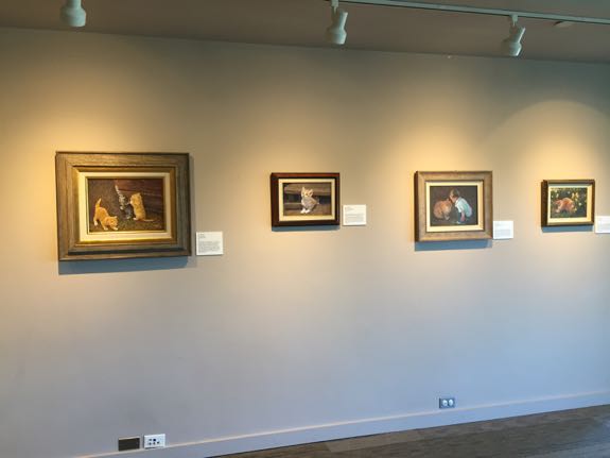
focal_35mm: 29
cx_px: 305
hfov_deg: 61.7
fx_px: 511
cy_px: 229
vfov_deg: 48.2
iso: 64
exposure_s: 1/30
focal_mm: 4.15
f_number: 2.2
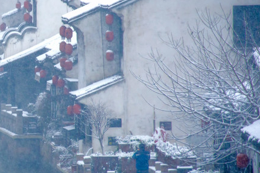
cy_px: 72
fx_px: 5030
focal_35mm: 696
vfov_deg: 2.0
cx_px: -25
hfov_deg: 3.0
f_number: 7.1
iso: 800
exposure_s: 1/640
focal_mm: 300
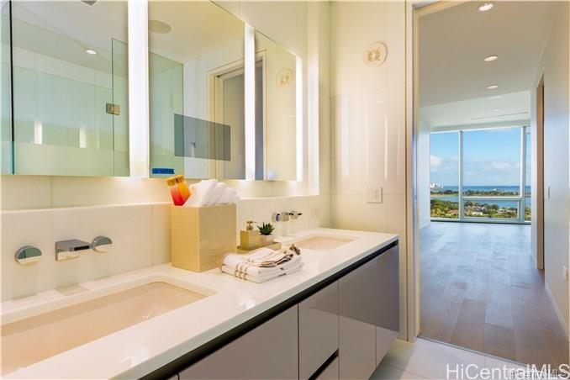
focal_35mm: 18
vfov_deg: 67.4
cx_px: 285
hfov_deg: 90.0
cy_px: 190
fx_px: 285
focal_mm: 12
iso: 250
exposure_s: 1/15
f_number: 10
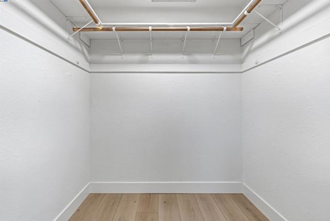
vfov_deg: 81.3
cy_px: 110
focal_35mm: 14
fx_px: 128
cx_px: 165
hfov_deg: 104.2
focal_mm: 14
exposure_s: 1/320
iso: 400
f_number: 8
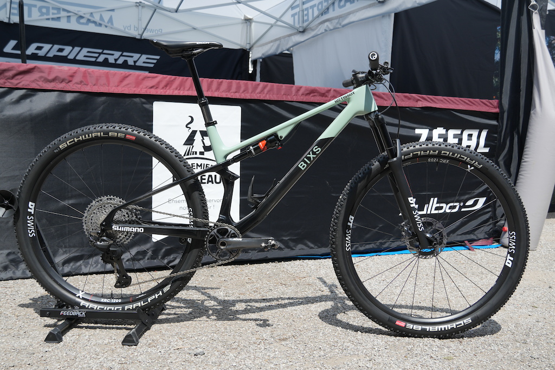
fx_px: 555
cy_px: 185
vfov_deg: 36.9
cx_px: 278
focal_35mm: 36
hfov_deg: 53.1
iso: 100
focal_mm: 24
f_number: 5.6
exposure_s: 1/400
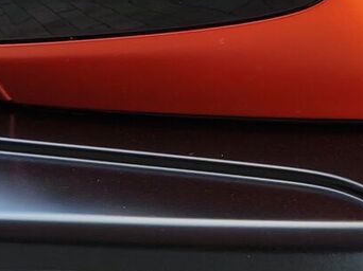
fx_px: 7063
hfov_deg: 2.9
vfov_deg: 2.2
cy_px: -94
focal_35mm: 674
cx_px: 179
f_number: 2.5
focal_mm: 19.4
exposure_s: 1/110
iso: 50
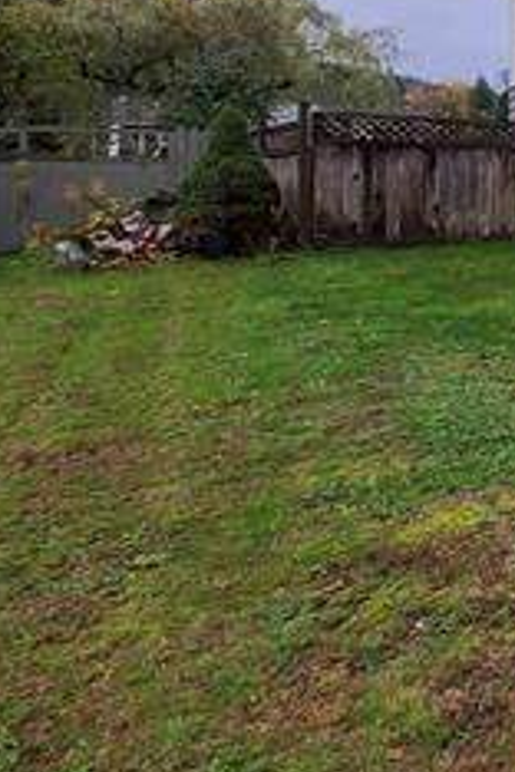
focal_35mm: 37
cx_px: 1040
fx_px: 794
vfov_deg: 49.1
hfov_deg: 19.2
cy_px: 162
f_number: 2.2
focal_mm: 2.2
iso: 64
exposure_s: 1/135
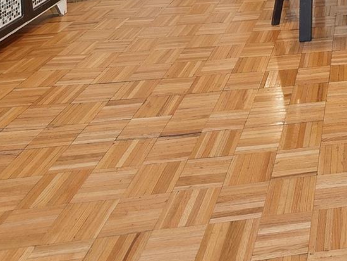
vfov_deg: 23.5
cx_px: 432
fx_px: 431
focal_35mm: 43
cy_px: -169
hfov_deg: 33.9
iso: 100
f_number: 8
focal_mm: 8
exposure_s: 1/1.25
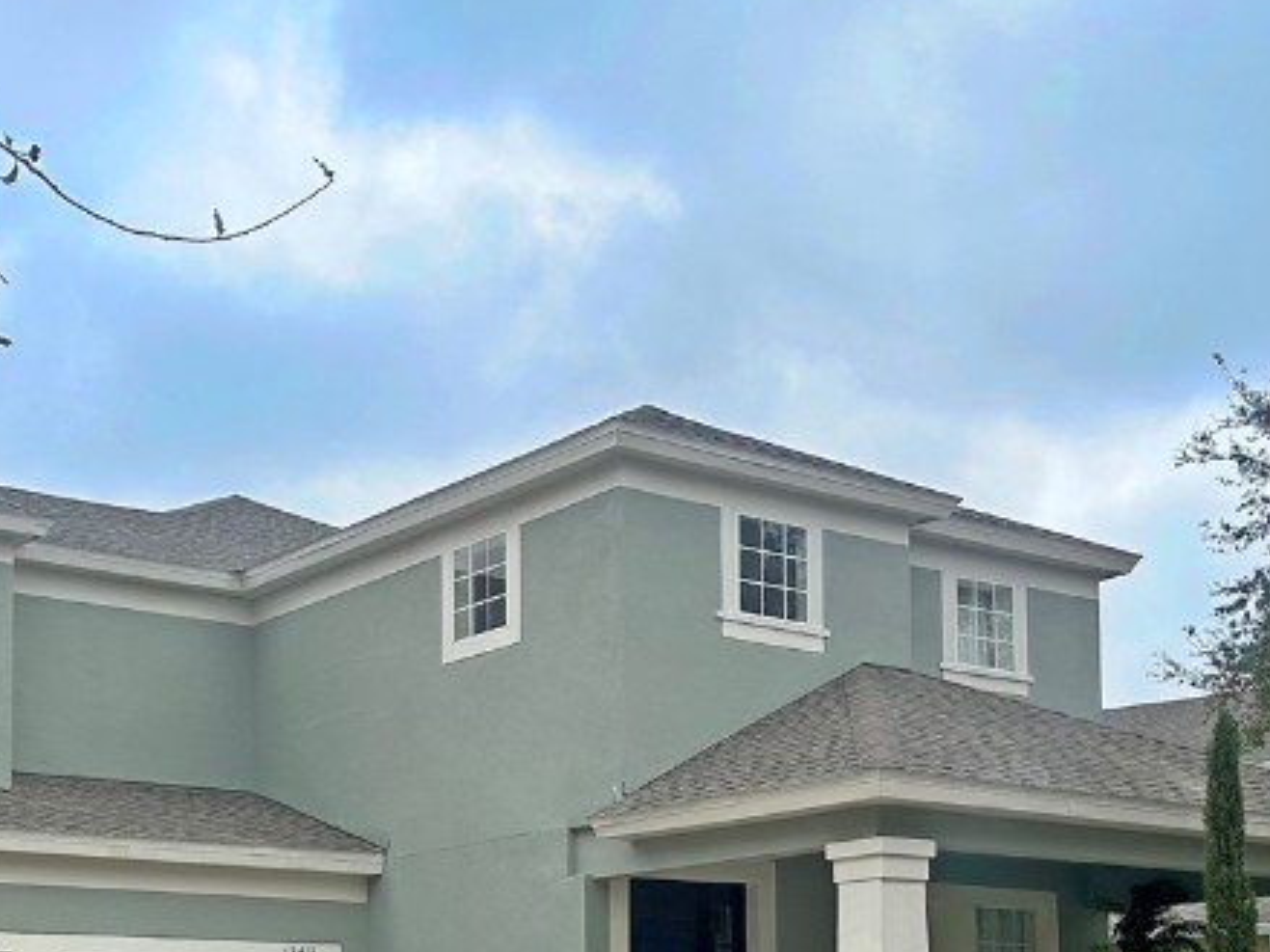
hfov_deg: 34.2
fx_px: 2054
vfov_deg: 25.1
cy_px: 891
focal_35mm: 56
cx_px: 486
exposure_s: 1/1812
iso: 80
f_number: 1.78
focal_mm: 6.86
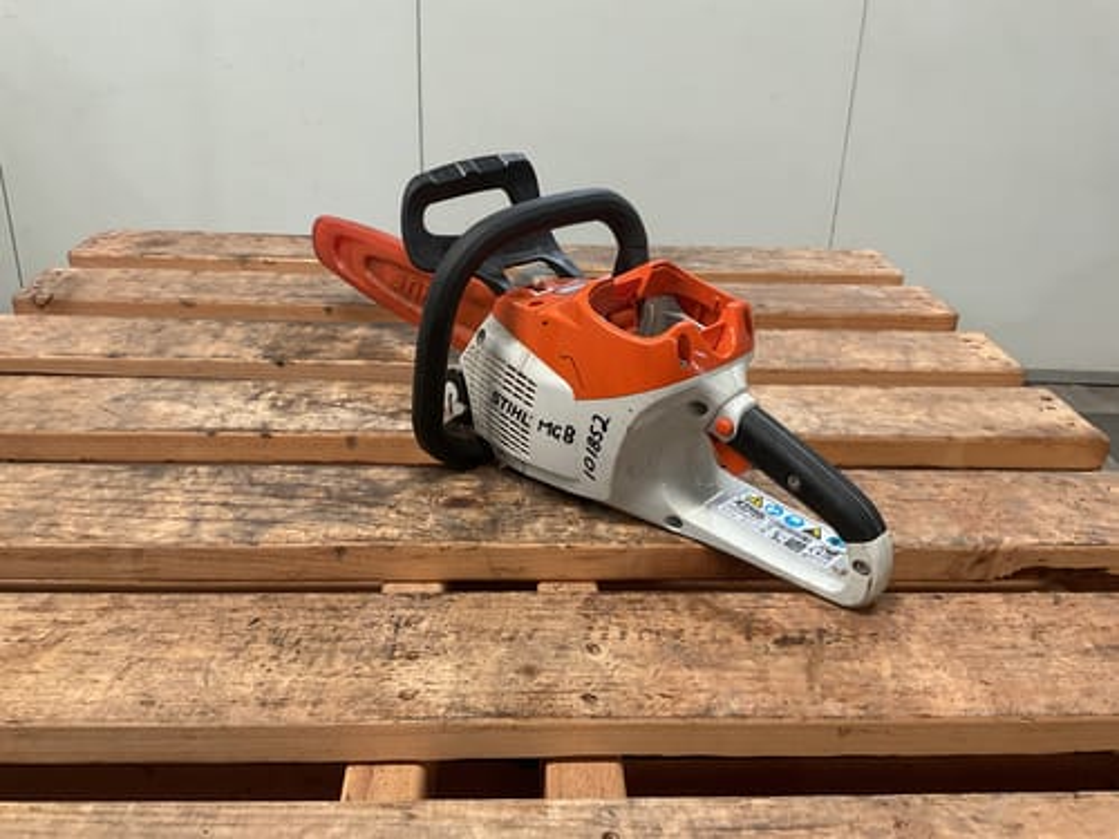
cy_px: 420
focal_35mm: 29
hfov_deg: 61.7
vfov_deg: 48.2
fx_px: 937
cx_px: 560
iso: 125
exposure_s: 1/60
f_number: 1.8
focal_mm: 3
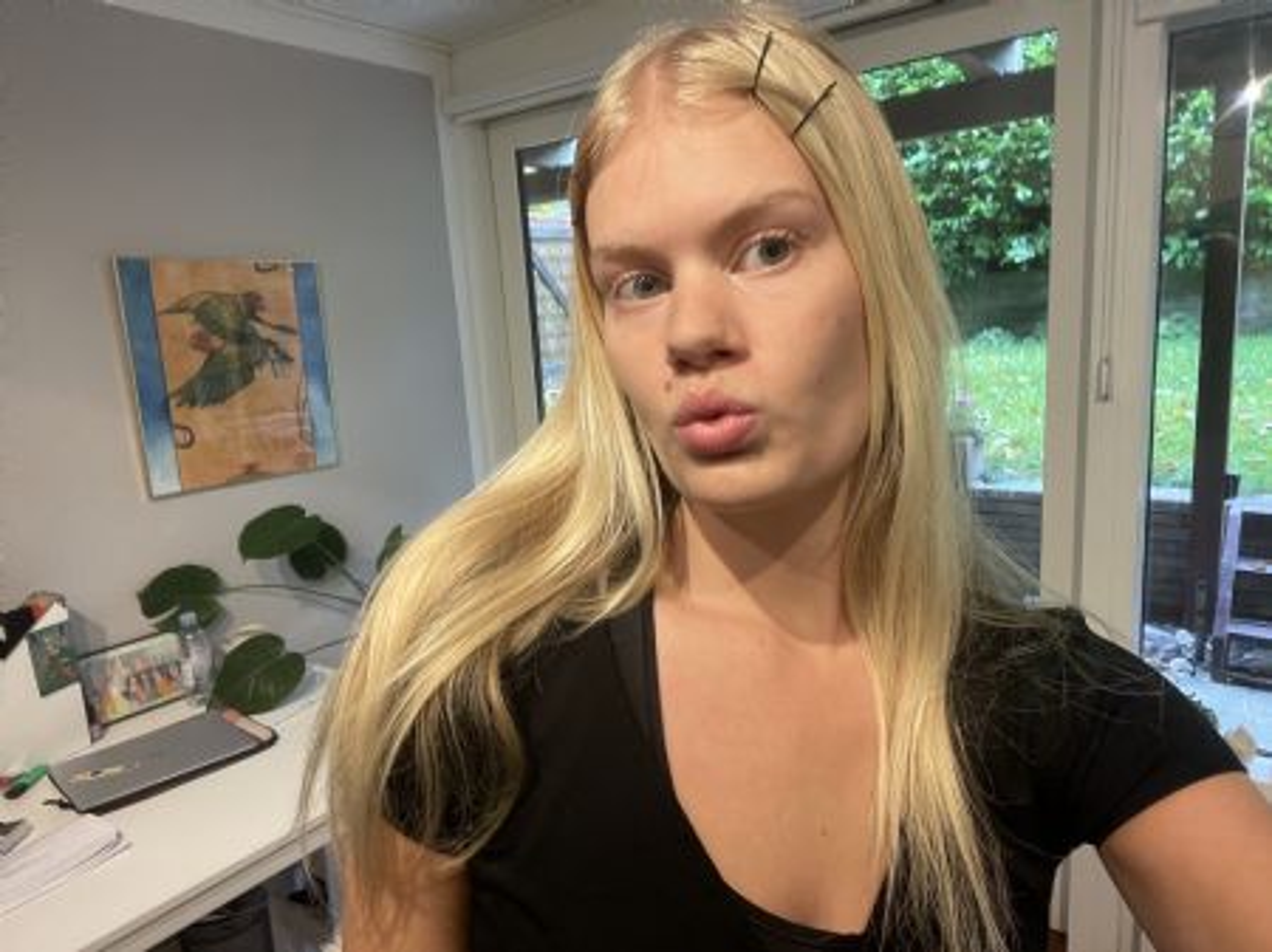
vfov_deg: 58.8
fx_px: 845
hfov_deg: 74.0
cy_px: 476
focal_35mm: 23
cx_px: 636
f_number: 2.2
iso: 200
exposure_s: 1/50
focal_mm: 2.71
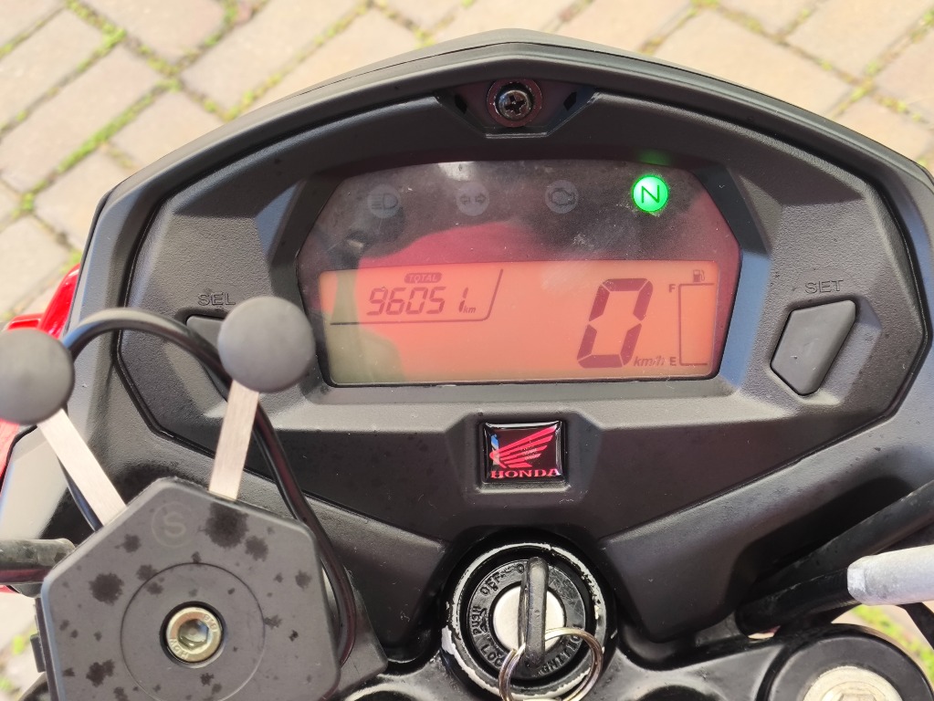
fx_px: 1889
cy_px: 350
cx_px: 467
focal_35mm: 70
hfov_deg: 27.8
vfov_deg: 21.0
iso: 80
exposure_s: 1/120
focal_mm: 4.71
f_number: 1.7
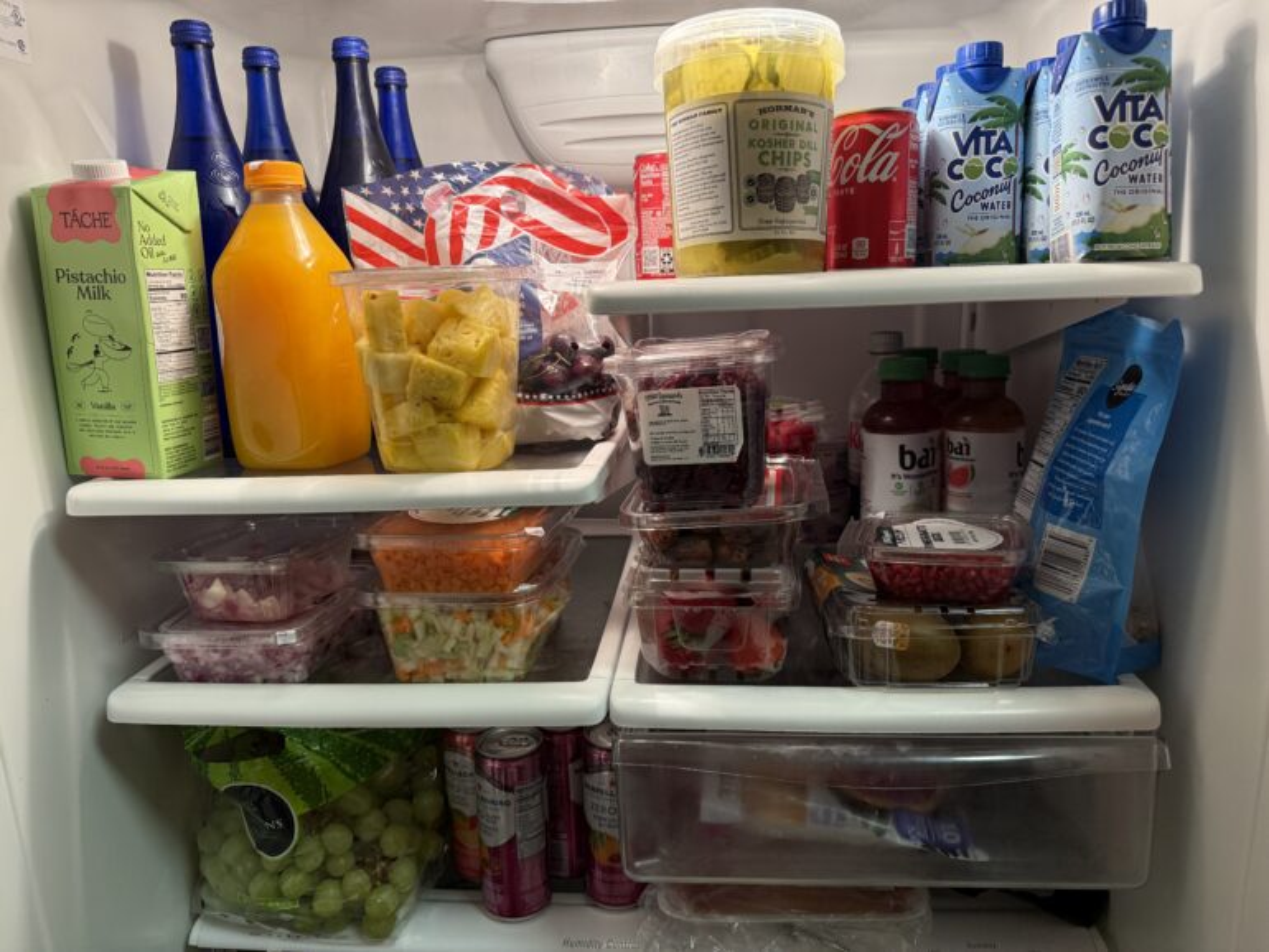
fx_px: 880
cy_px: 476
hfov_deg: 71.6
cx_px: 634
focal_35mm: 24
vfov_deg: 56.8
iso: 250
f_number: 1.78
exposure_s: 1/120
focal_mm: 6.76
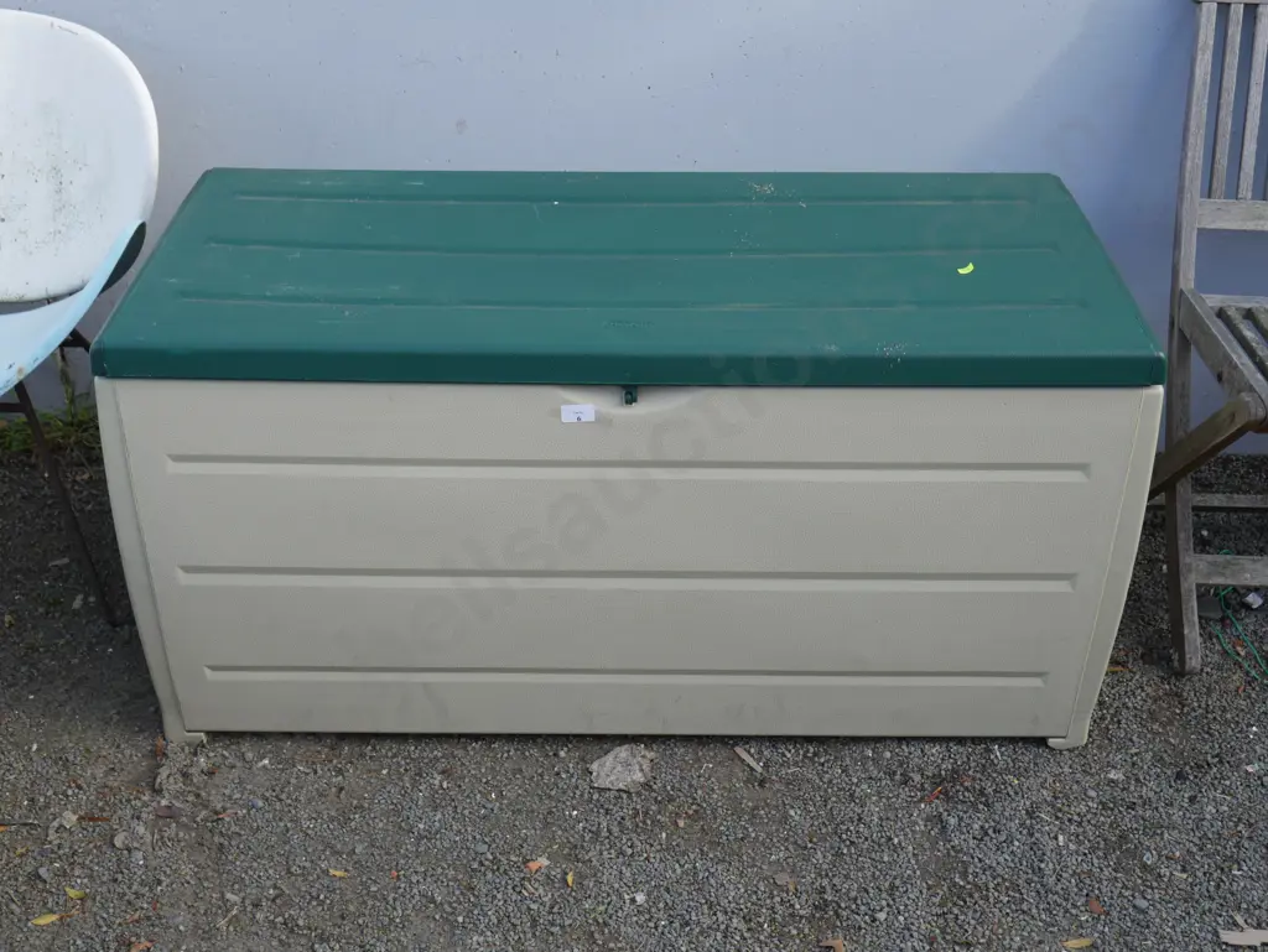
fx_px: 1466
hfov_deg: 46.8
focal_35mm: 40
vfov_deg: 36.0
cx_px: 634
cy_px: 476
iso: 200
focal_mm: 20
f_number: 5.6
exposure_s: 1/160
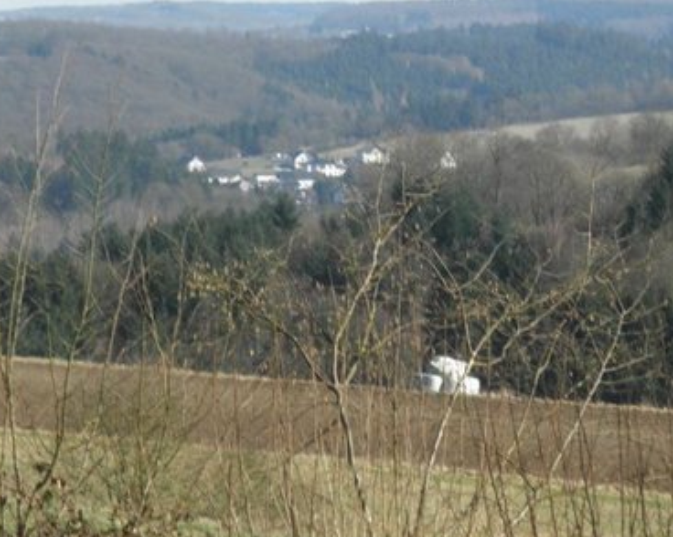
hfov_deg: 6.2
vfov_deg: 5.0
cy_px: 146
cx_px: 316
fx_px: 6211
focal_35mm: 312
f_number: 5.9
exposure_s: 1/200
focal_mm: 35
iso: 64
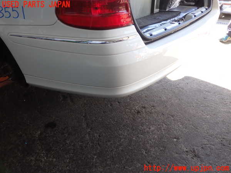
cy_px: 86
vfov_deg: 46.8
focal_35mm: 30
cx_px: 116
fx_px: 200
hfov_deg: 60.0
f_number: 2.3
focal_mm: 5.4
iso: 100
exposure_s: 1/80
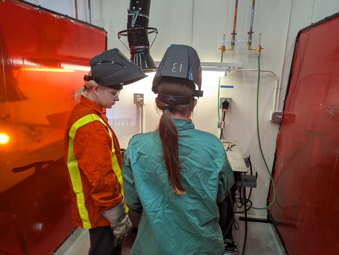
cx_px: 170
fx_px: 235
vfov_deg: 56.9
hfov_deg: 71.5
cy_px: 128
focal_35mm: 24
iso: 101
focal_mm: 6.81
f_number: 1.85
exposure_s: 1/120
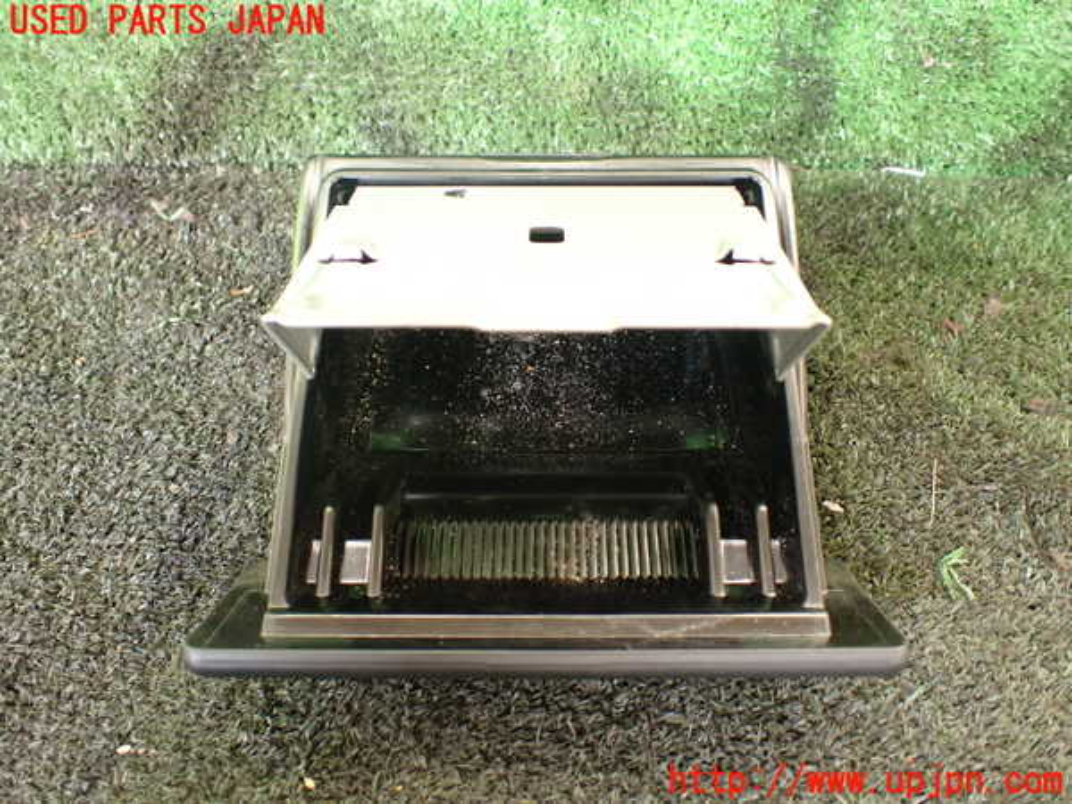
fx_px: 929
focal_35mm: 30
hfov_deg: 60.0
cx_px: 536
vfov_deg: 46.8
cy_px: 402
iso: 500
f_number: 2.3
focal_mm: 5.4
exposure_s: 1/125
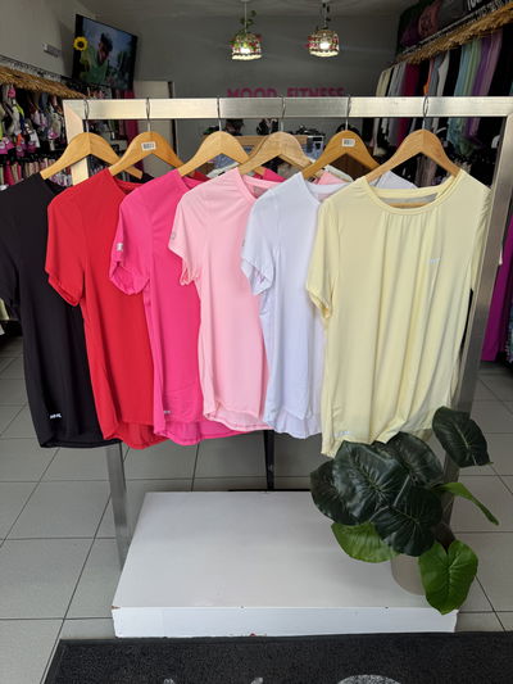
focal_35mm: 24
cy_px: 342
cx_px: 256
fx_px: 474
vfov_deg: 71.6
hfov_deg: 56.8
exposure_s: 1/210
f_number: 1.78
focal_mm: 6.76
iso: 64
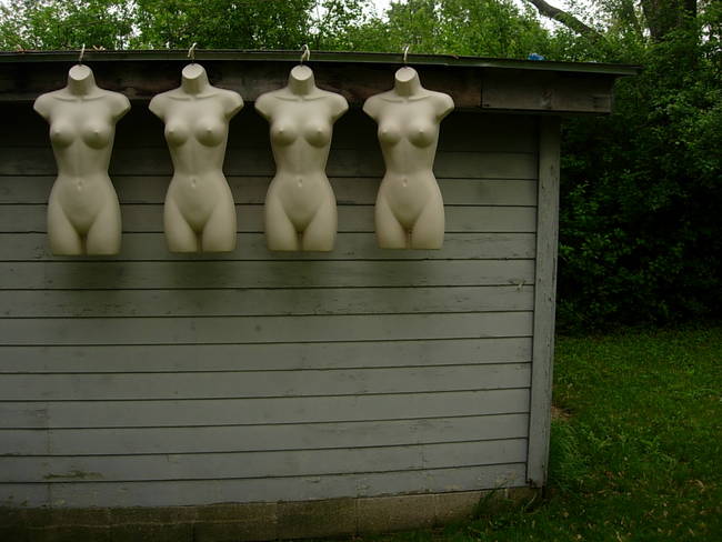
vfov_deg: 37.7
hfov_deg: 49.0
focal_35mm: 38
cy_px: 271
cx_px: 361
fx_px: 793
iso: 64
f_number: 2.8
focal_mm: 7.8
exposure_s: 1/813
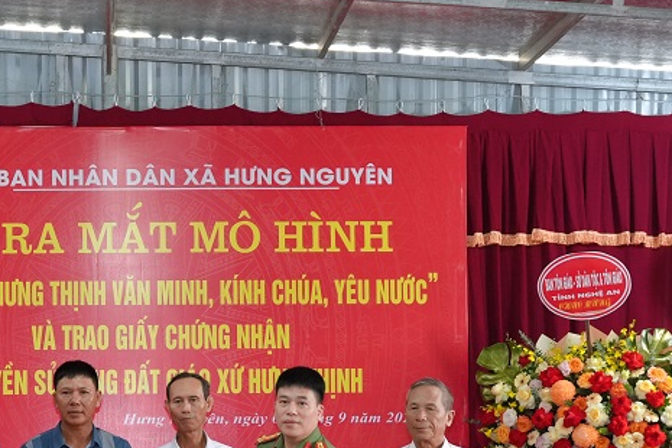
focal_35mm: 93
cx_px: 127
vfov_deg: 14.5
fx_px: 1736
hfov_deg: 21.6
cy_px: 409
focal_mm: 24
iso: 1000
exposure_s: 1/125
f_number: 2.8
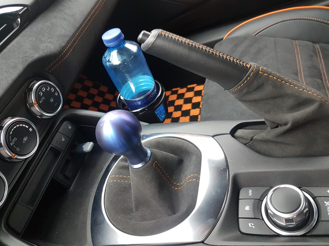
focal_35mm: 26
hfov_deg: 67.3
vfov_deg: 53.1
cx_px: 164
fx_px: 247
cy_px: 123
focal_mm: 4.2
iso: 160
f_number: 1.7
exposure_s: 1/50
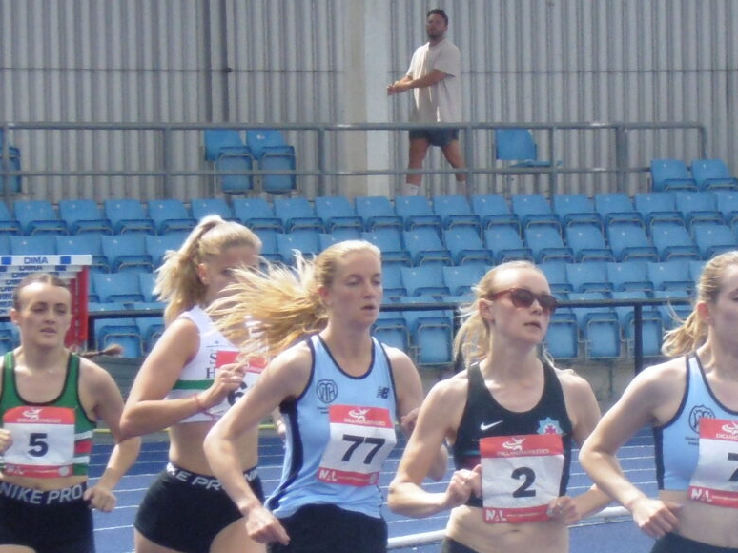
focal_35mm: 430
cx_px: 624
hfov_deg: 4.6
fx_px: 9165
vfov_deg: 3.5
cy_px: 477
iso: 100
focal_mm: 23.8
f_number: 14.3
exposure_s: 1/500
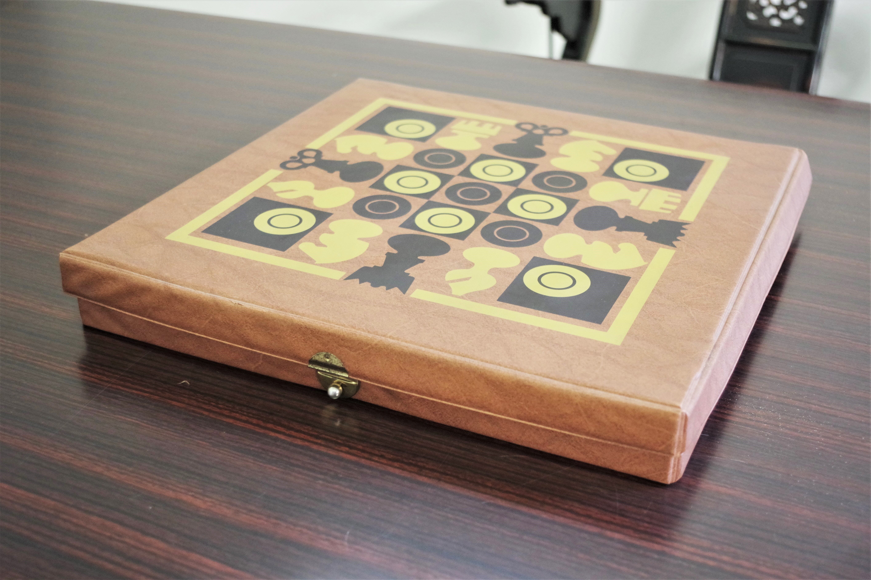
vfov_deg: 31.9
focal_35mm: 42
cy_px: 290
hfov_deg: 46.4
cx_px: 436
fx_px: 1016
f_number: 4
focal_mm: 28.13
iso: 1600
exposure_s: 1/60
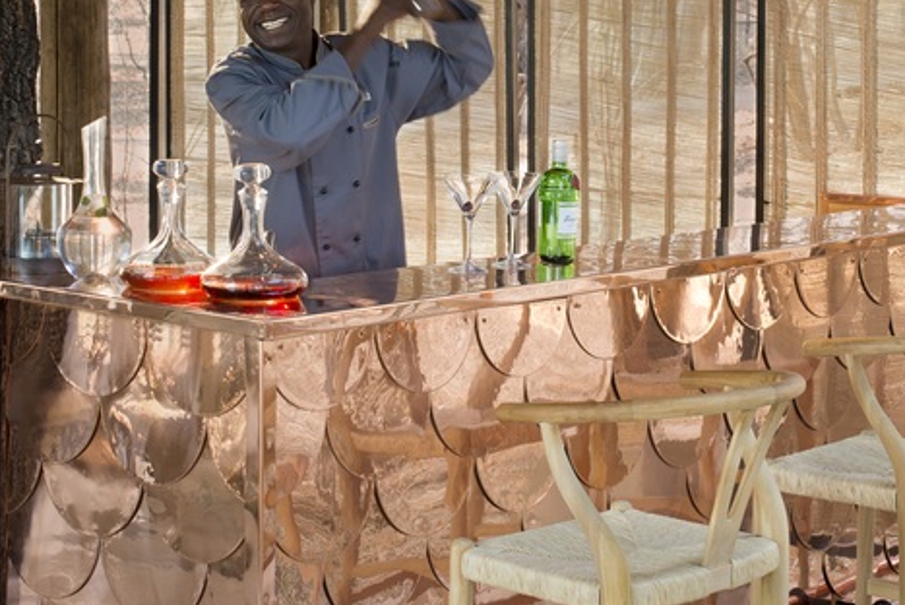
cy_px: 84
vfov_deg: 14.9
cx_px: 469
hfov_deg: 22.4
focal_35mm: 91
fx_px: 2289
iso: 200
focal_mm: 50
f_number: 9.5
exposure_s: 1/10
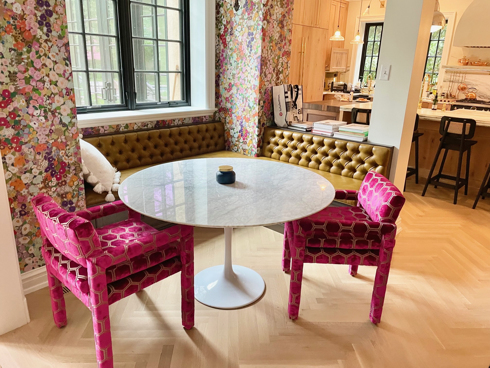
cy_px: 184
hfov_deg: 67.3
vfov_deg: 53.1
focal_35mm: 26
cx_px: 245
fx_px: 368
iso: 160
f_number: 1.6
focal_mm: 4.2
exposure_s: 1/60
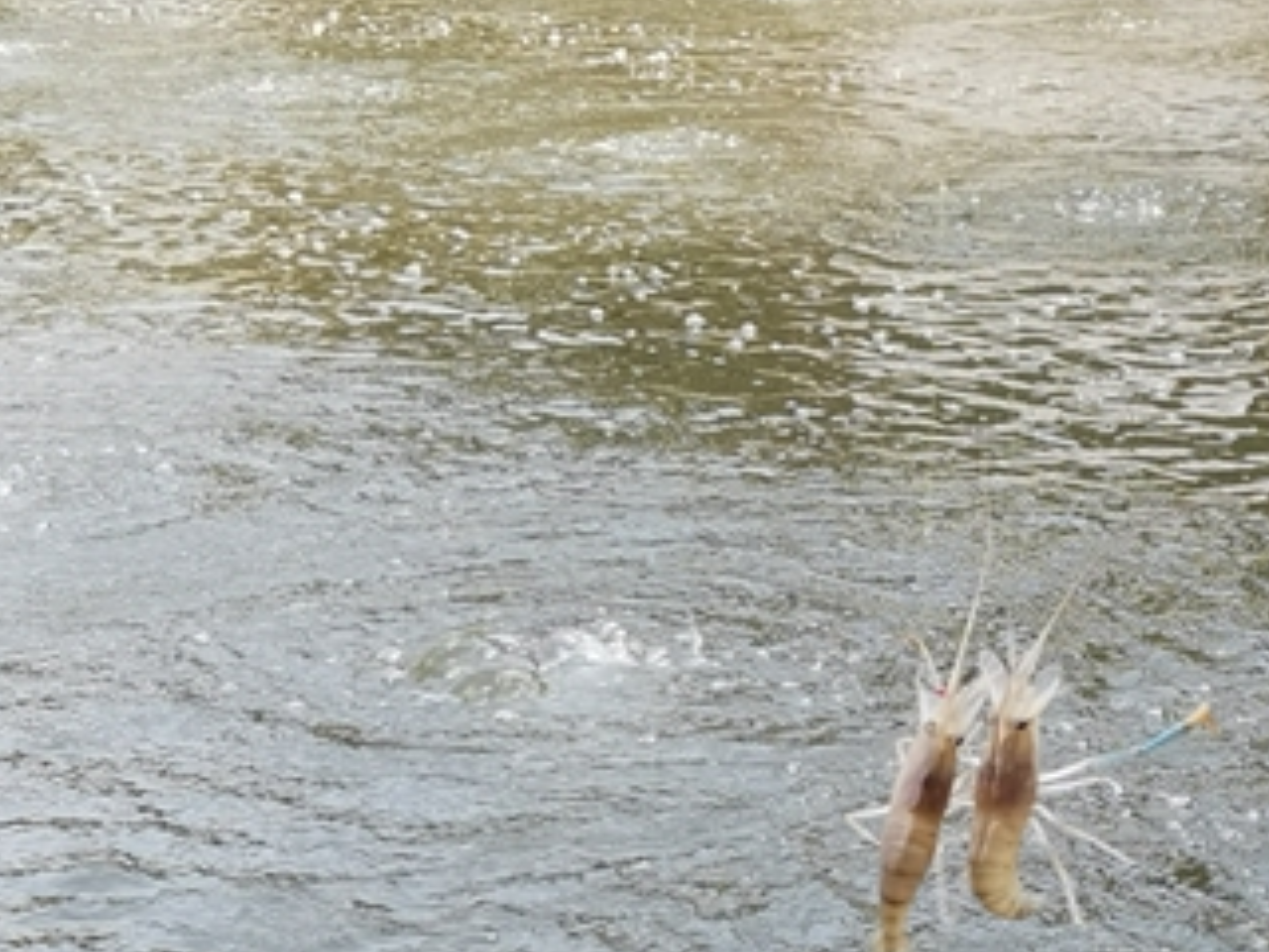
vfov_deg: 14.1
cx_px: 1154
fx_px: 3813
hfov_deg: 18.6
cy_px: 873
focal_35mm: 104
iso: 50
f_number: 1.8
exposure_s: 1/164
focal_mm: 4.75
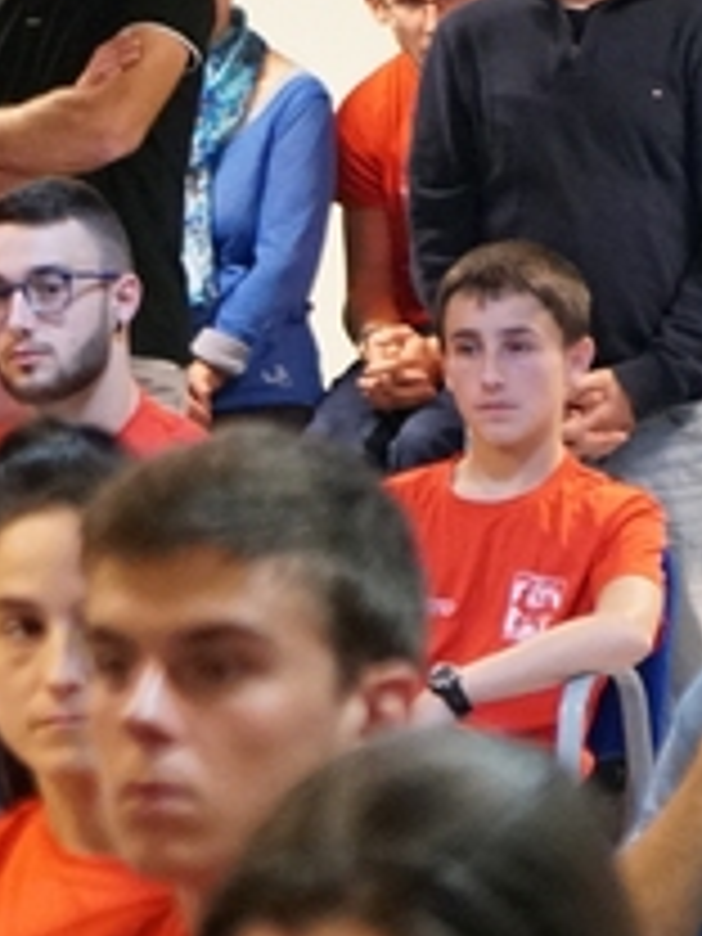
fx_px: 10491
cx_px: -130
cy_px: 621
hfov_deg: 3.8
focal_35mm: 388
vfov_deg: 5.1
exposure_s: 1/160
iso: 6400
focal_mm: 70
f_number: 2.8
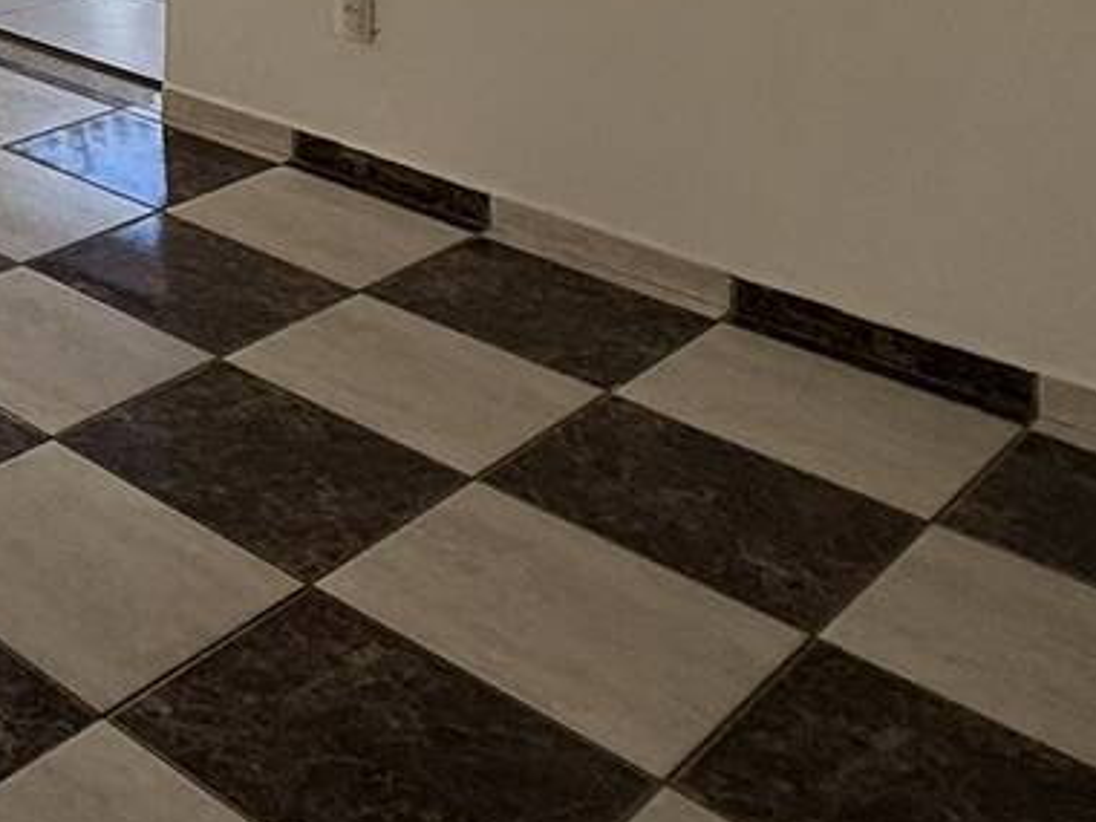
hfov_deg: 28.3
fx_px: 1678
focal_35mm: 53
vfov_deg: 21.5
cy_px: -511
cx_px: -404
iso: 64
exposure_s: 1/111
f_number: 2.2
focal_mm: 2.22
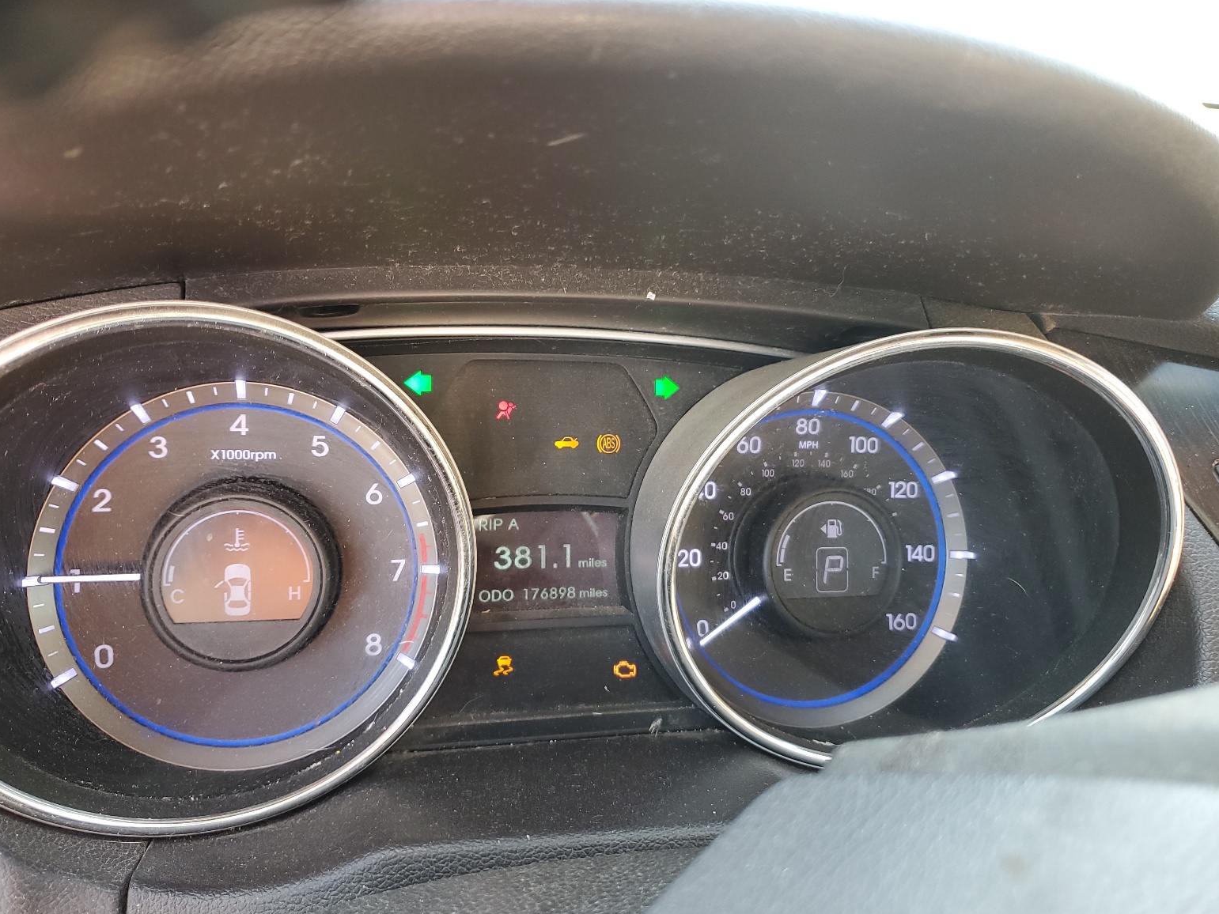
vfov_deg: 51.4
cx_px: 616
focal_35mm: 27
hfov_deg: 65.3
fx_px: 951
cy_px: 460
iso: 63
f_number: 1.5
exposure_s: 1/60.2
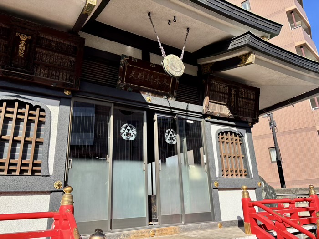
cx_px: 160
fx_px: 240
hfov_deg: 67.3
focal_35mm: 26
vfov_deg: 53.1
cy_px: 120
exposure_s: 1/1080
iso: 50
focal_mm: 5.96
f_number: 1.6
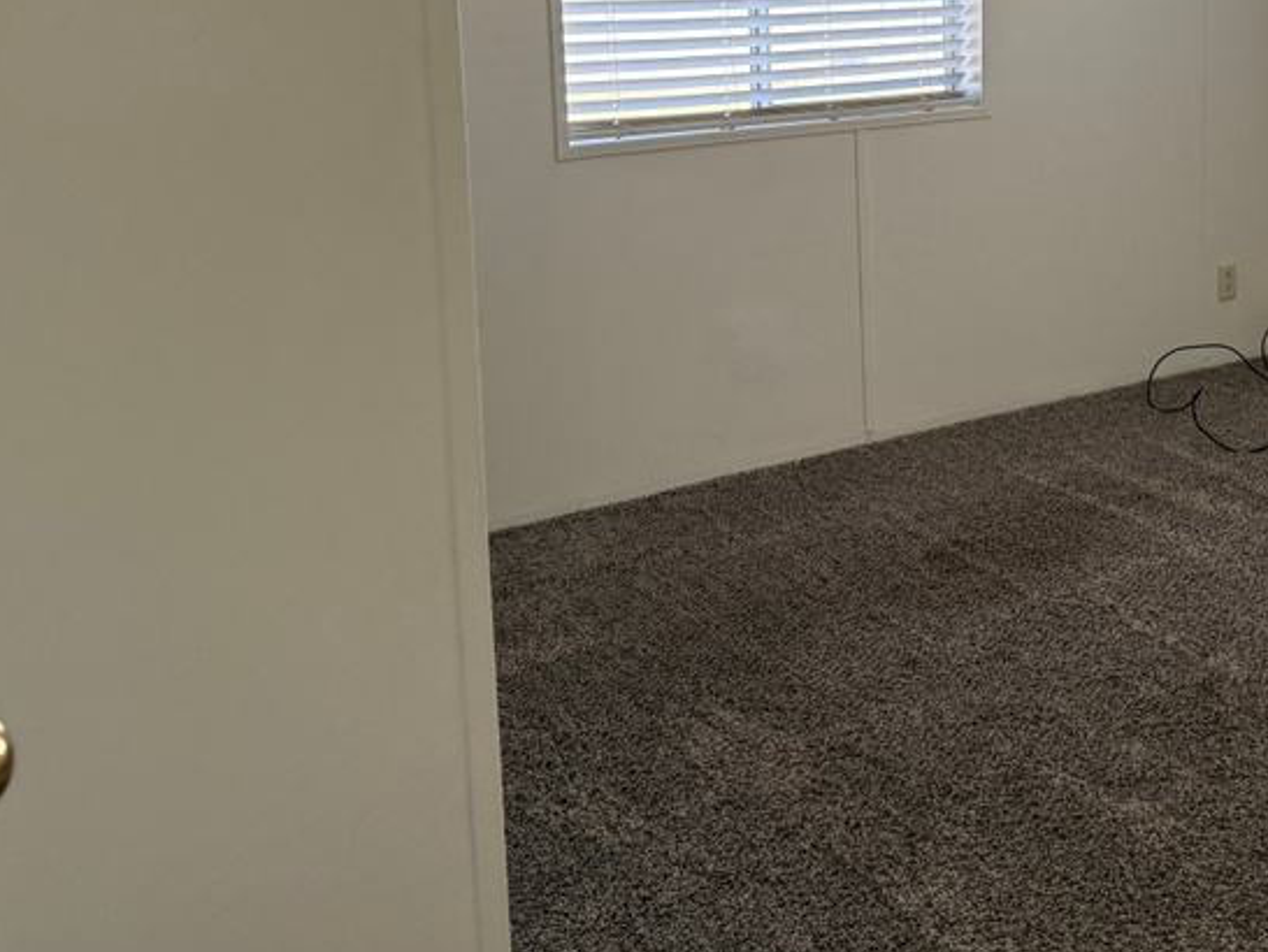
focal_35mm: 45
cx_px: 1029
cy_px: 160
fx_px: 1649
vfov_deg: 31.2
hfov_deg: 40.2
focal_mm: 6.76
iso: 160
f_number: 1.78
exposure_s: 1/233
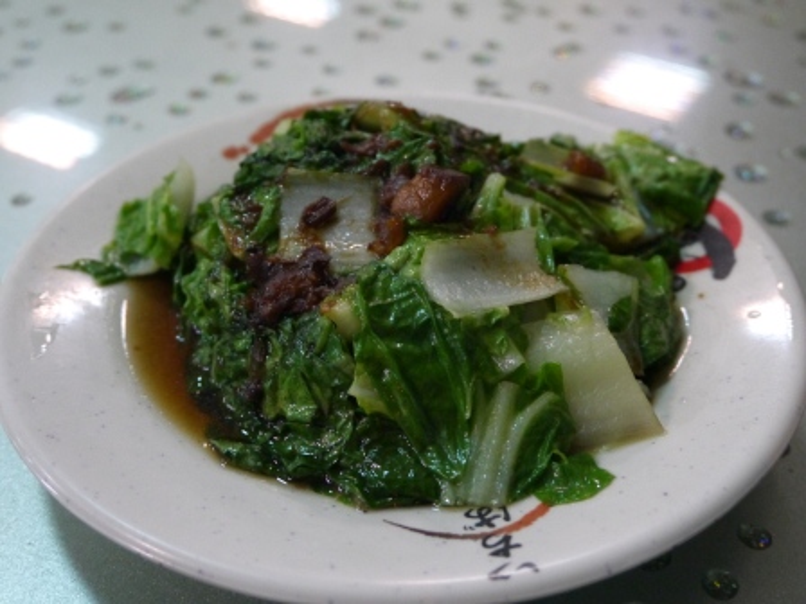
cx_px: 403
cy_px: 302
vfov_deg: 32.9
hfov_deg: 42.9
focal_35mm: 44
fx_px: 1024
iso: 1600
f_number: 4.6
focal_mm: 22
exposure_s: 1/50
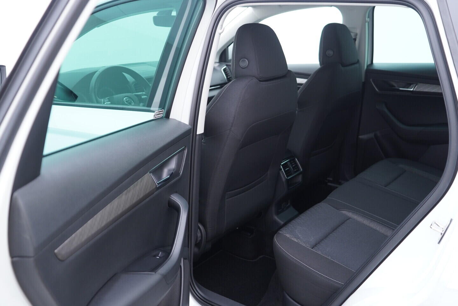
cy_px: 153
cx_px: 229
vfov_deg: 36.9
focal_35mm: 36
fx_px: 458
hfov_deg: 53.1
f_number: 2.8
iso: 250
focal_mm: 24
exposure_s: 1/40
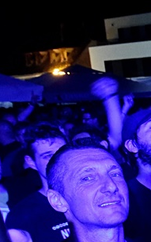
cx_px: 398
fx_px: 540
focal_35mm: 82
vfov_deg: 24.0
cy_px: 246
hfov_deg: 11.8
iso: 8000
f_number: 7.1
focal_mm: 24
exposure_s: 1/30
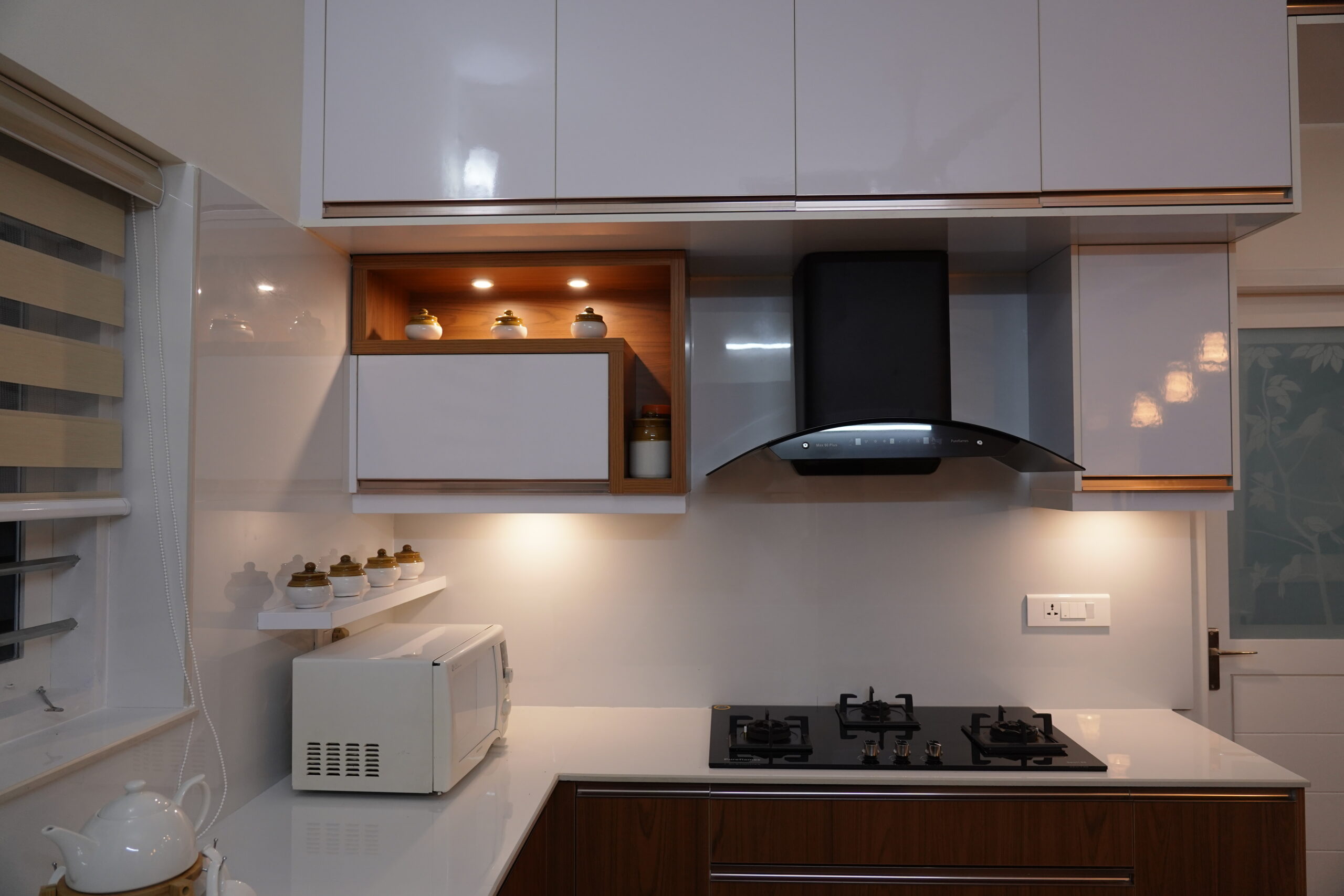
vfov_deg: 53.1
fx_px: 896
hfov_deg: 73.7
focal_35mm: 24
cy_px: 448
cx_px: 672
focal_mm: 24
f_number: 4
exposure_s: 1/160
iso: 1000
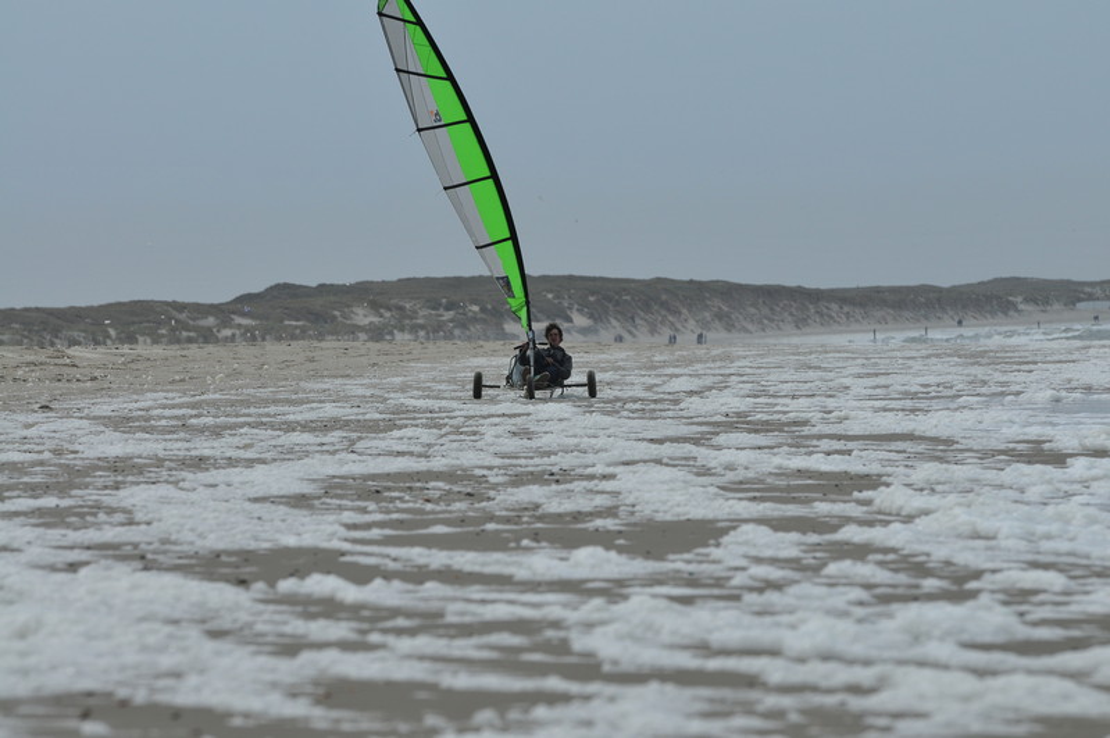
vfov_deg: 4.6
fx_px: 9240
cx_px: 555
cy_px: 369
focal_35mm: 300
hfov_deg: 6.9
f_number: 8
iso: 200
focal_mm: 200
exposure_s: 1/1600
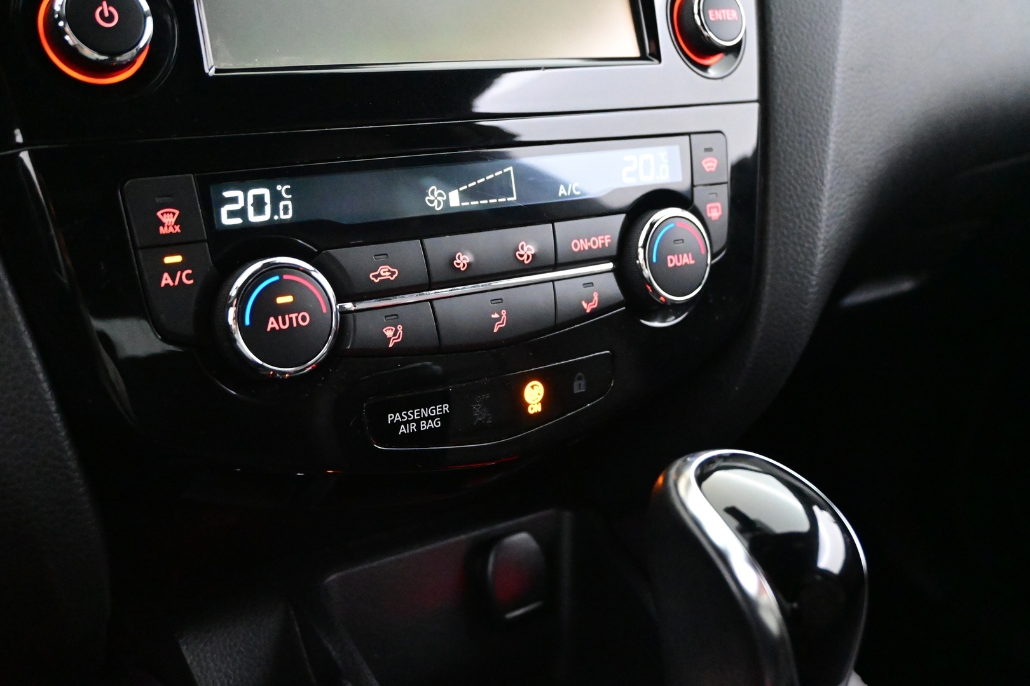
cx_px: 515
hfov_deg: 49.6
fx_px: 1116
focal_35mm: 39
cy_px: 343
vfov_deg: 34.2
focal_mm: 26
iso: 10000
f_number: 4.5
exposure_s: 1/40
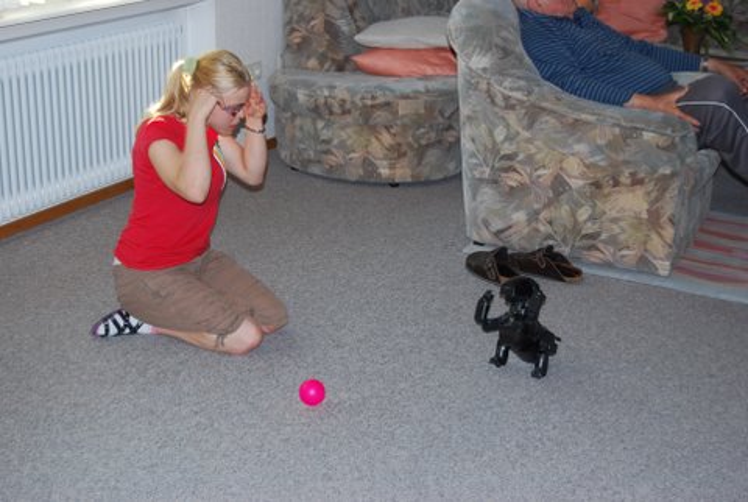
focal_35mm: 60
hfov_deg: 33.3
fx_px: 1249
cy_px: 251
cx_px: 374
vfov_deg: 22.7
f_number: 5
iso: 320
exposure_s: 1/60
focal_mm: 40
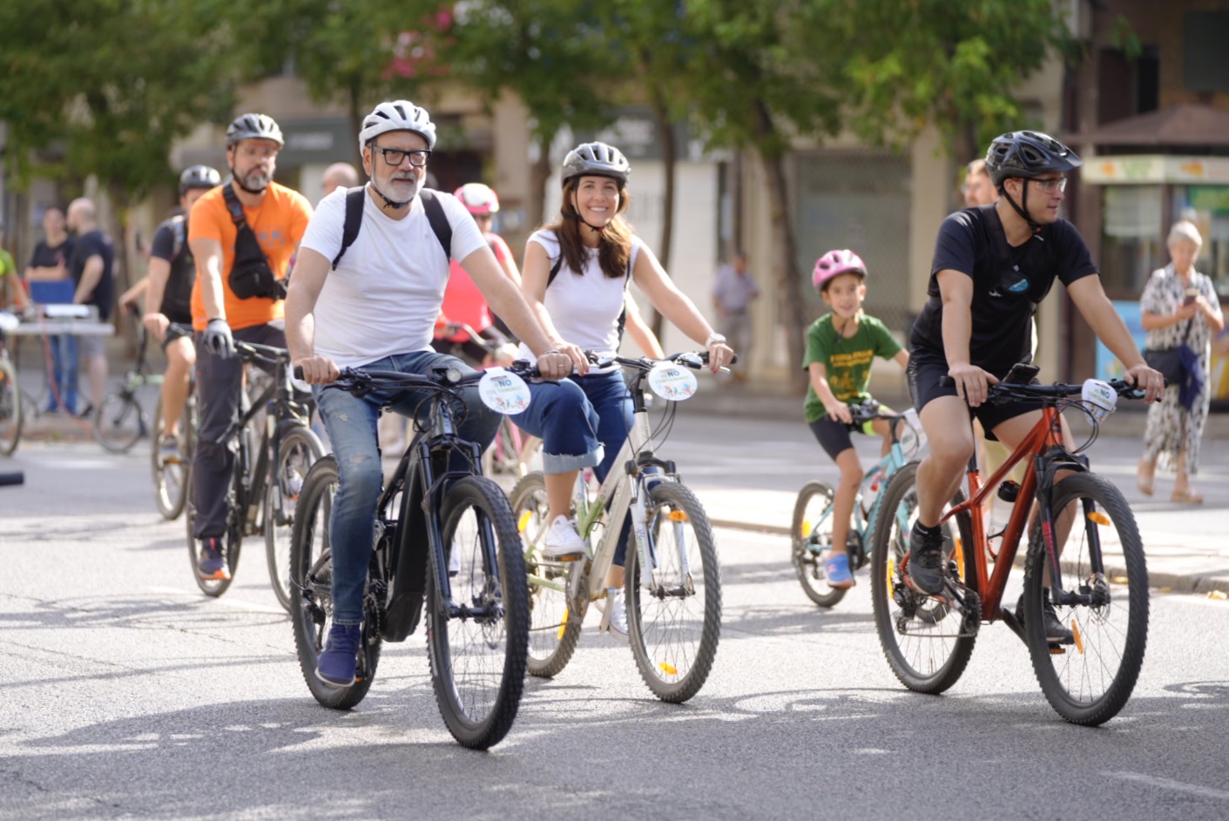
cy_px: 410
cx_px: 614
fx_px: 4270
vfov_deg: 11.0
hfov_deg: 16.4
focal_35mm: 125
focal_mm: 125
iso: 100
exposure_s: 1/200
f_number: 2.8
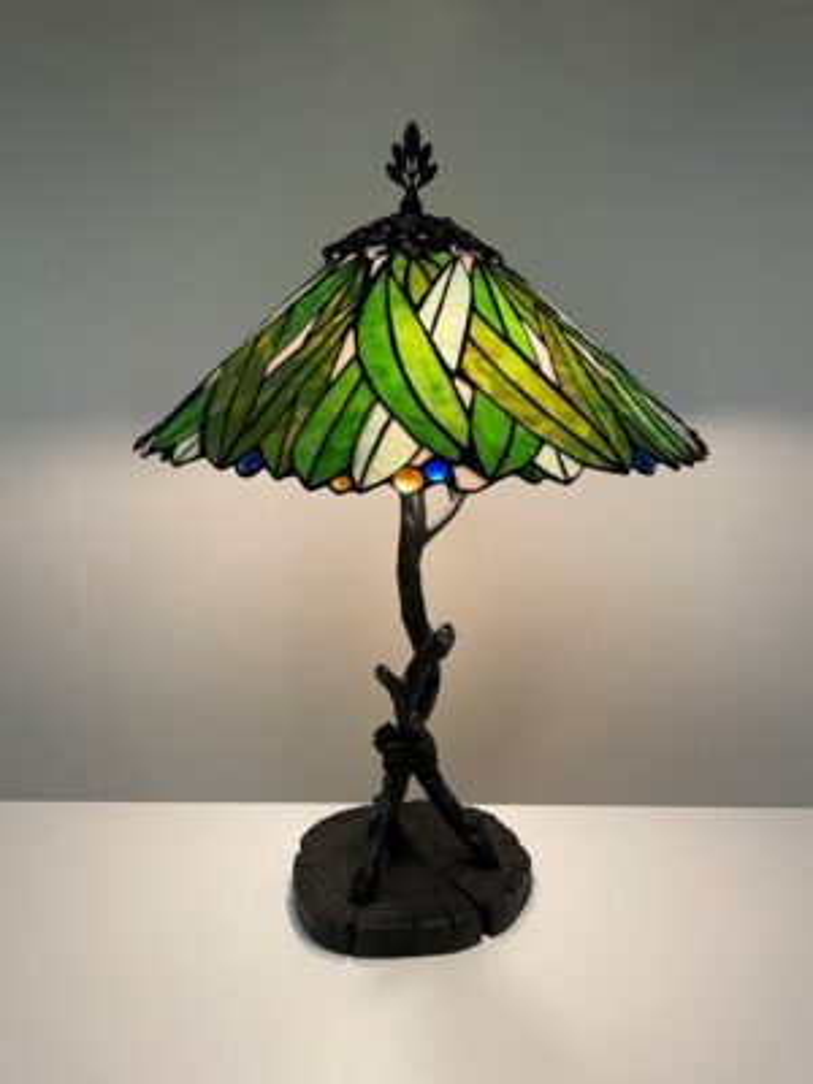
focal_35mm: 26
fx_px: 814
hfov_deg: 53.1
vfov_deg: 67.3
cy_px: 542
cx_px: 406
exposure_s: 1/50
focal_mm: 4.2
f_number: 1.6
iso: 64
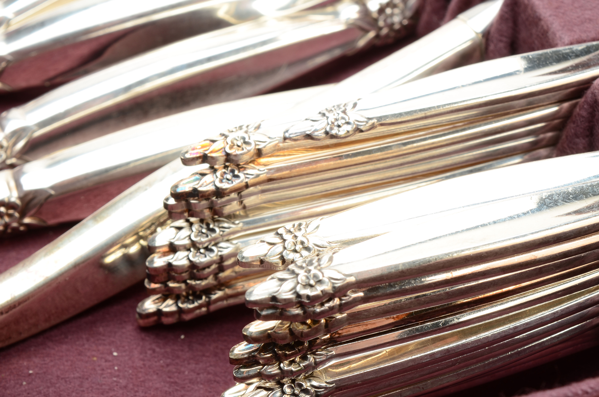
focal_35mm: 82
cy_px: 198
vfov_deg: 16.5
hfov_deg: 24.7
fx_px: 1370
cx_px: 300
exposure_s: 1/160
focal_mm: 55
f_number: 18
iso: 100
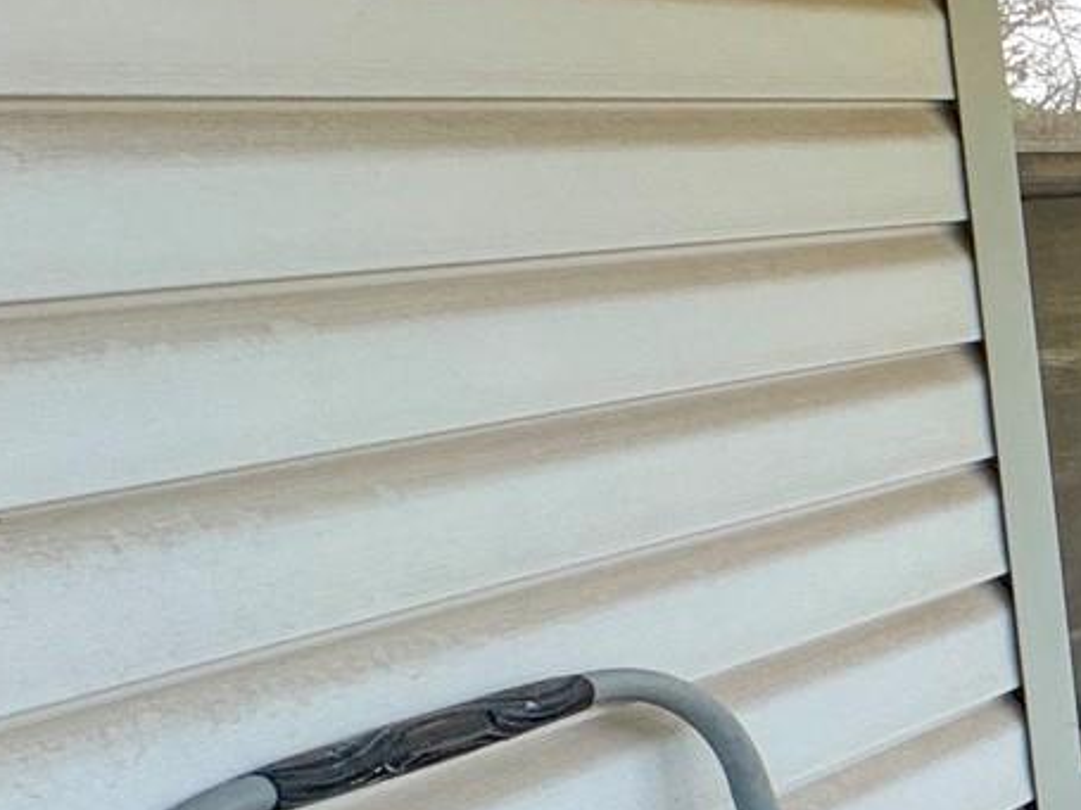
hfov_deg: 17.8
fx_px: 1967
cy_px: 361
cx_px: 2290
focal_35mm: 63
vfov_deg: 23.3
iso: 40
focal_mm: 2.22
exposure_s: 1/451
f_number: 2.2
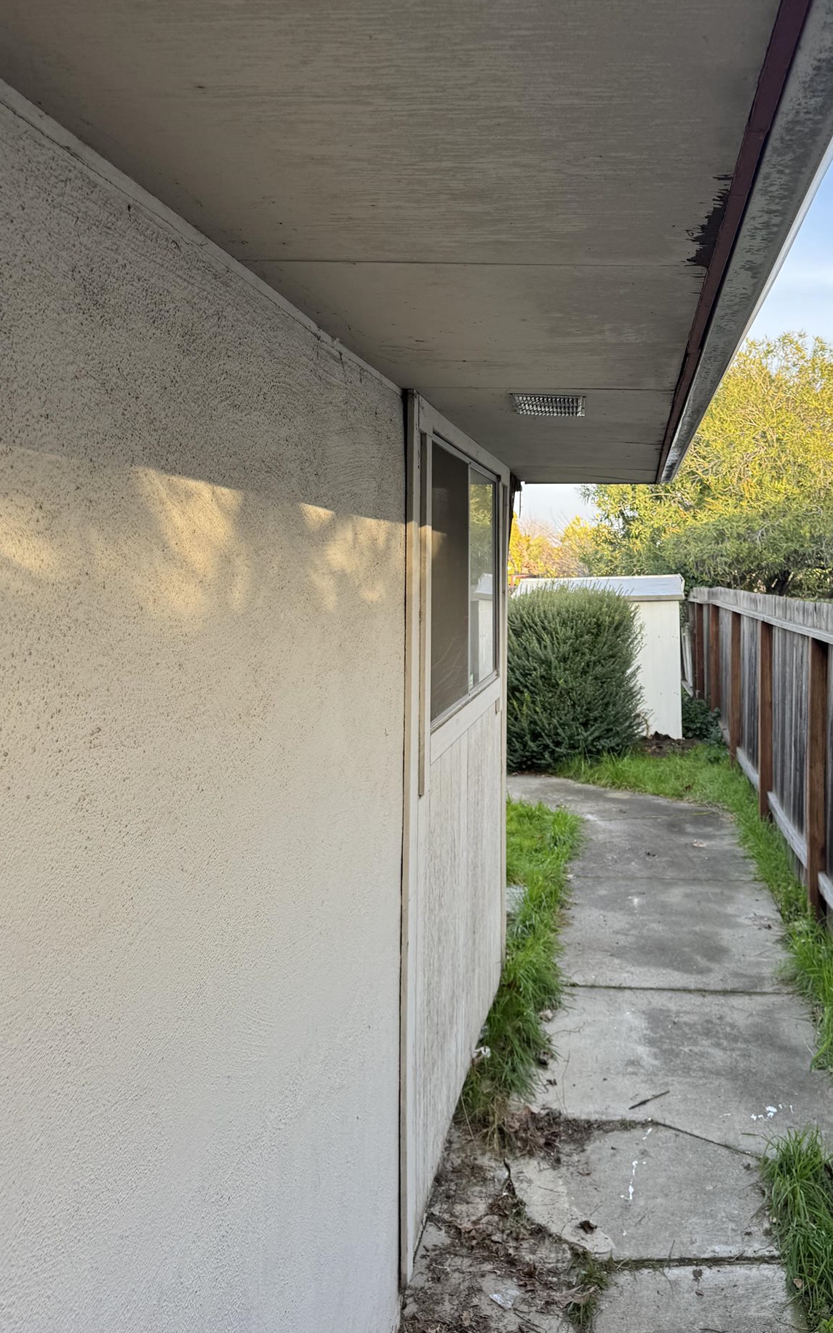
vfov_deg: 59.6
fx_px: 1162
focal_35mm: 32
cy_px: 626
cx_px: 569
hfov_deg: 38.9
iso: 80
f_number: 1.78
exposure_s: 1/364
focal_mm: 6.76
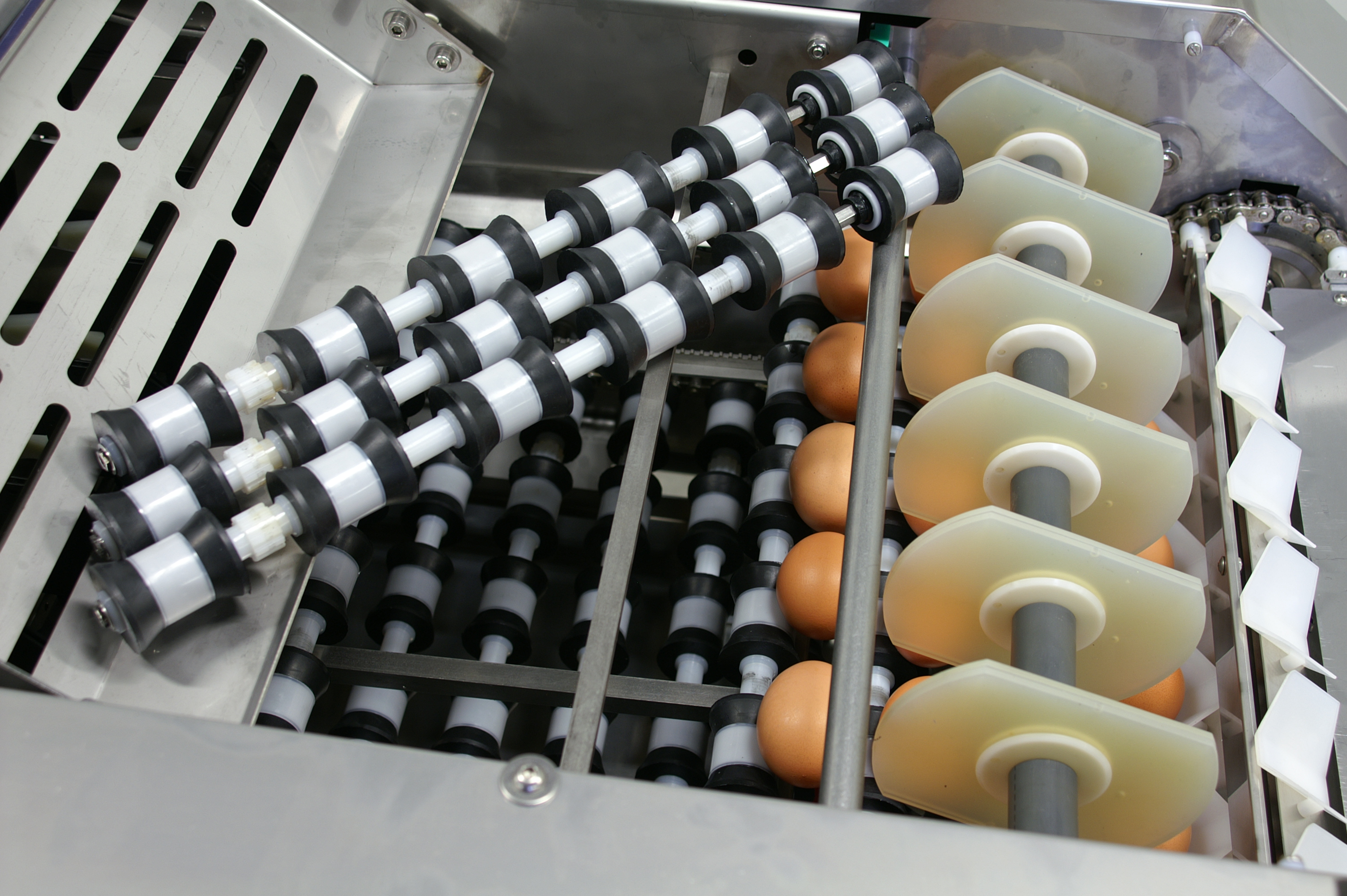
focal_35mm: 45
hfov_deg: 43.6
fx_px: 1682
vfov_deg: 29.8
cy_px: 448
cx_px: 674
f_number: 5.6
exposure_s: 1/3
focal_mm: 30
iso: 100
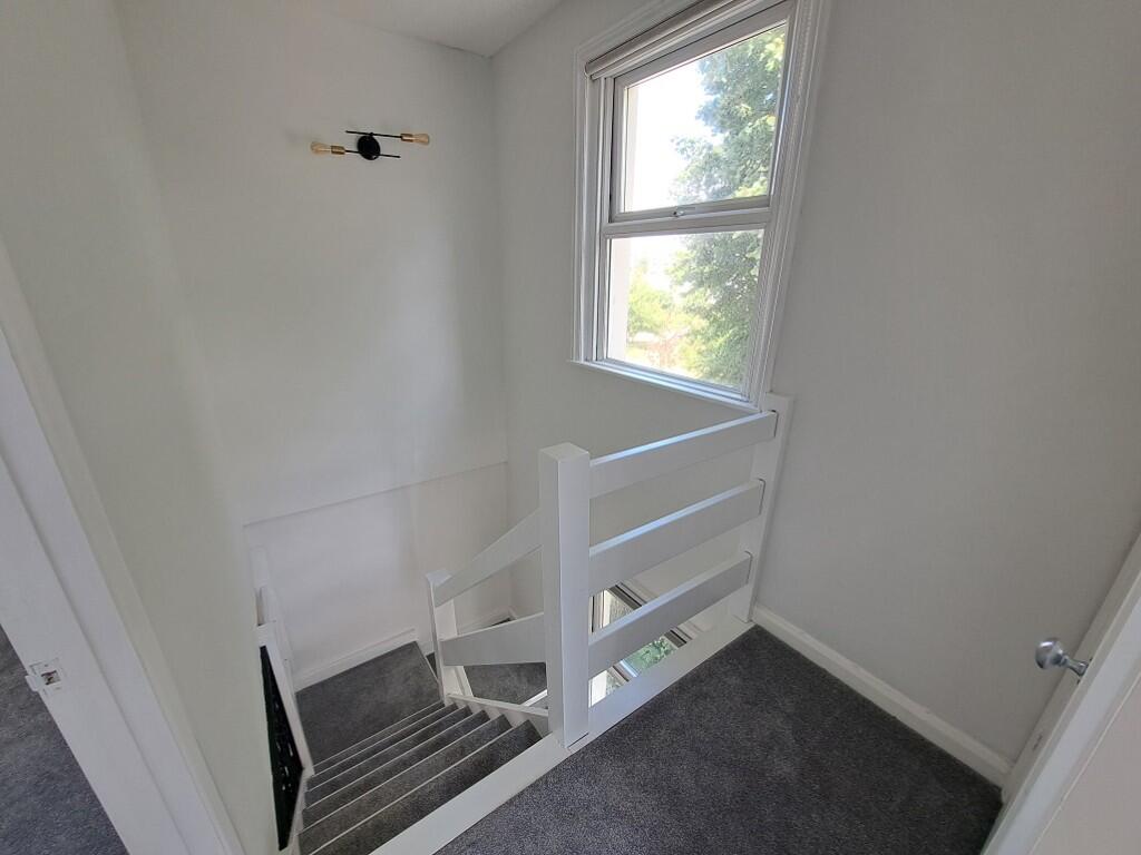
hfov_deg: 106.2
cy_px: 428
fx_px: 429
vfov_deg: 89.9
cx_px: 570
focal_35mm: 13
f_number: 2.2
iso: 50
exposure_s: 1/50
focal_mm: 1.74
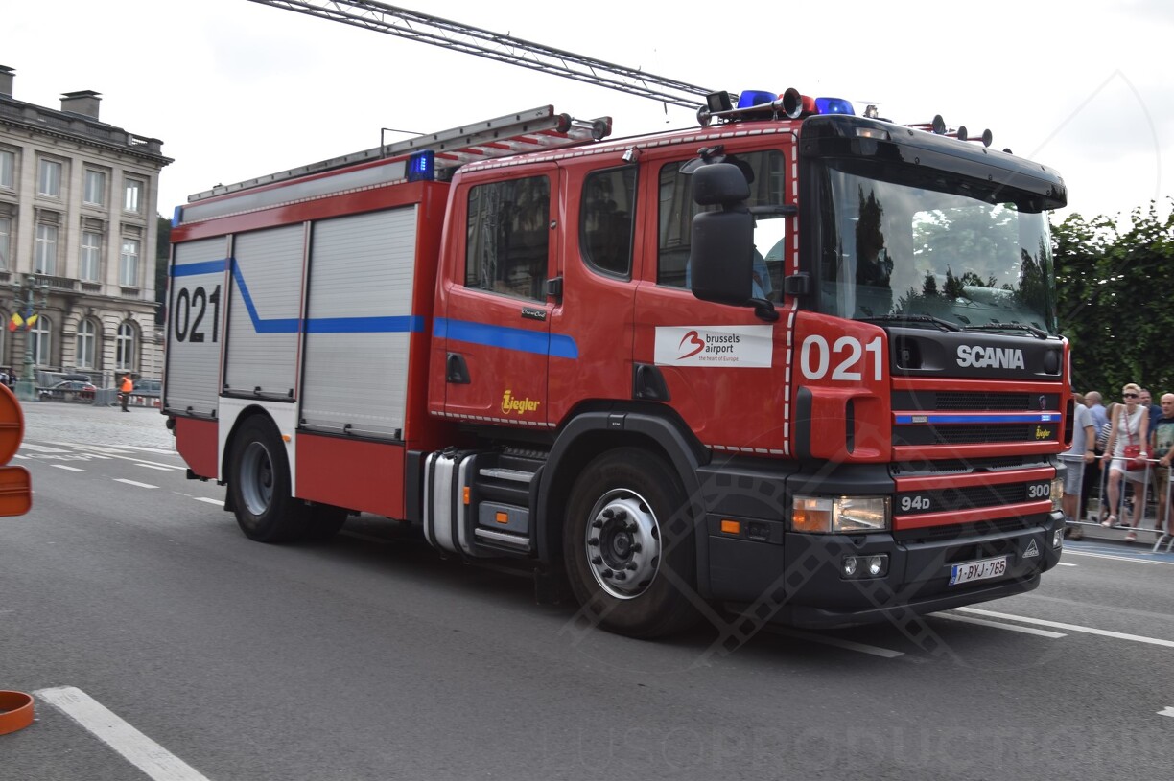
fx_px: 1173
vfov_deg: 36.8
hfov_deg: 53.2
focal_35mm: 36
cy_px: 390
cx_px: 587
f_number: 7.1
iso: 100
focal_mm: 24
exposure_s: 1/200
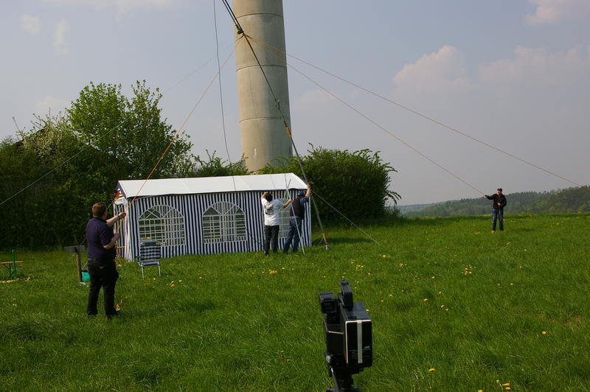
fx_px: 688
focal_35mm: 42
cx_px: 295
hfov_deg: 46.4
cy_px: 196
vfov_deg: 31.8
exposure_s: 1/750
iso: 400
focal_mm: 28
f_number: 11
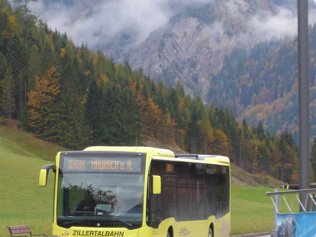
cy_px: 155
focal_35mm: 219
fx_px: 1999
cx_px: 72
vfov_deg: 6.8
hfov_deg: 9.0
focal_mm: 25.7
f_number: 5.3
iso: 250
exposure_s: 1/100
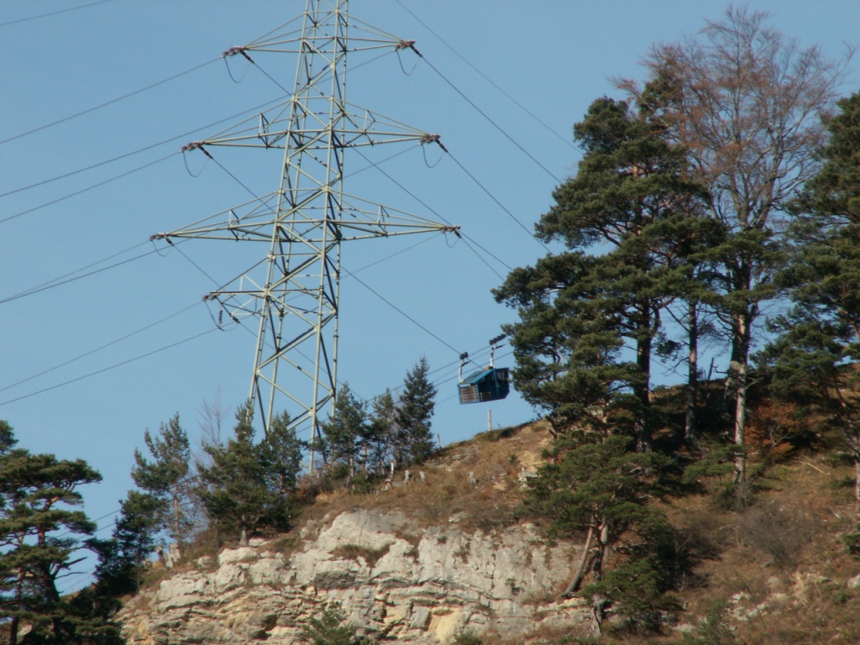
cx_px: 430
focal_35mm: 339
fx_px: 8422
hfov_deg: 5.8
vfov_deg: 4.4
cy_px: 322
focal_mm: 56.17
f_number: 7.1
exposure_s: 1/200
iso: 50
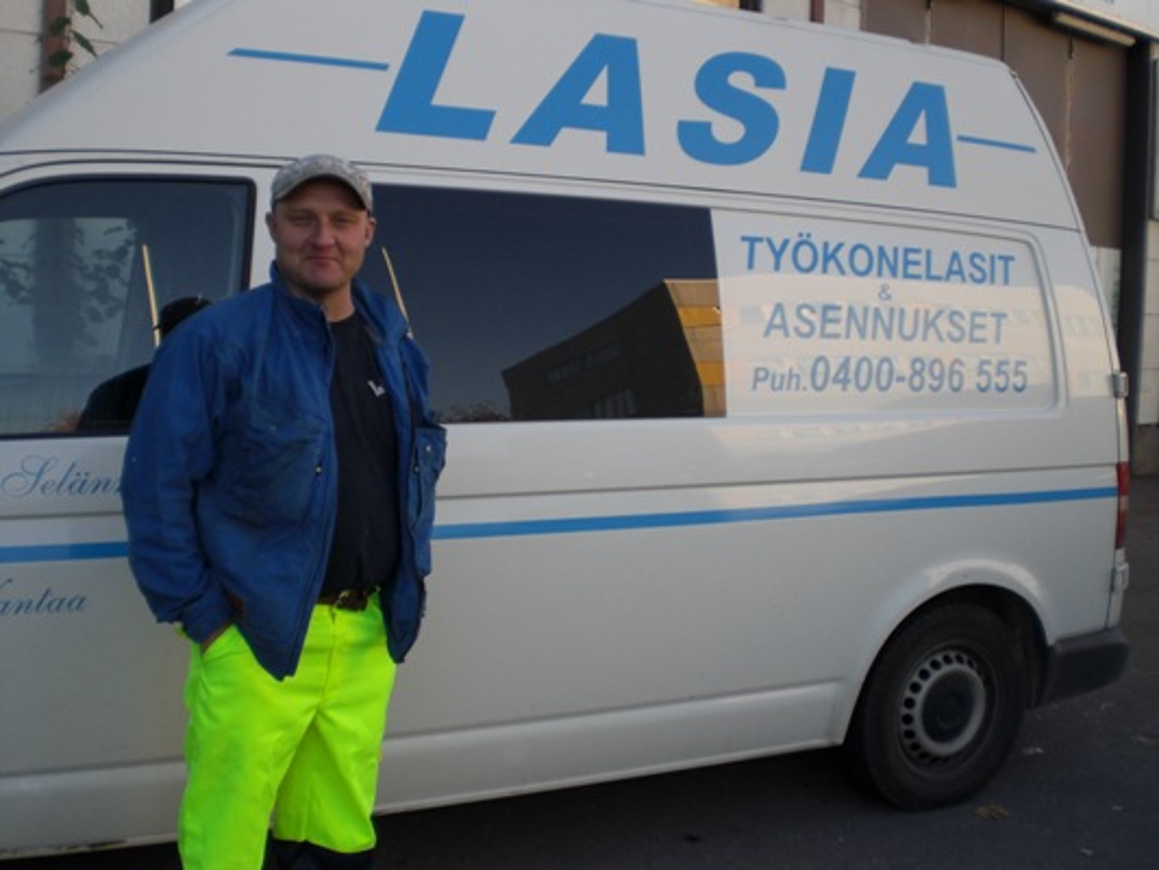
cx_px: 580
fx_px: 1273
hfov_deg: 49.0
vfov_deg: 37.7
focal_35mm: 38
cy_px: 435
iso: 50
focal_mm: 6.3
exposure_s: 1/200
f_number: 3.1
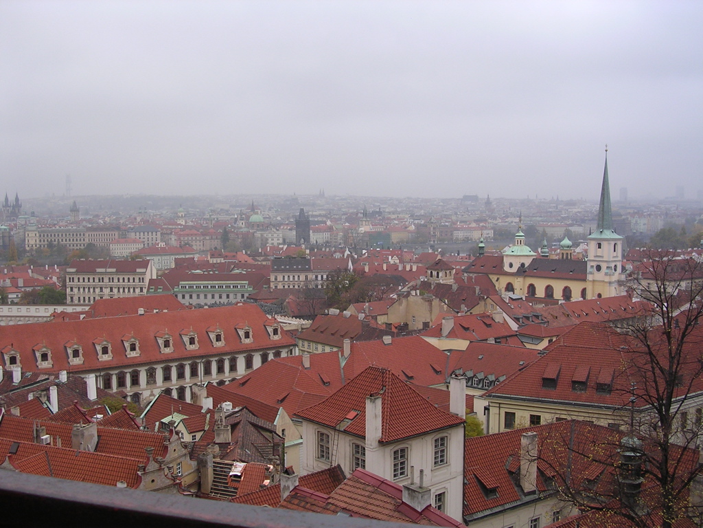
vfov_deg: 37.7
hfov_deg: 49.0
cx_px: 352
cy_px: 264
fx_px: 772
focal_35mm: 38
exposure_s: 1/276
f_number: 2.8
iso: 100
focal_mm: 5.8
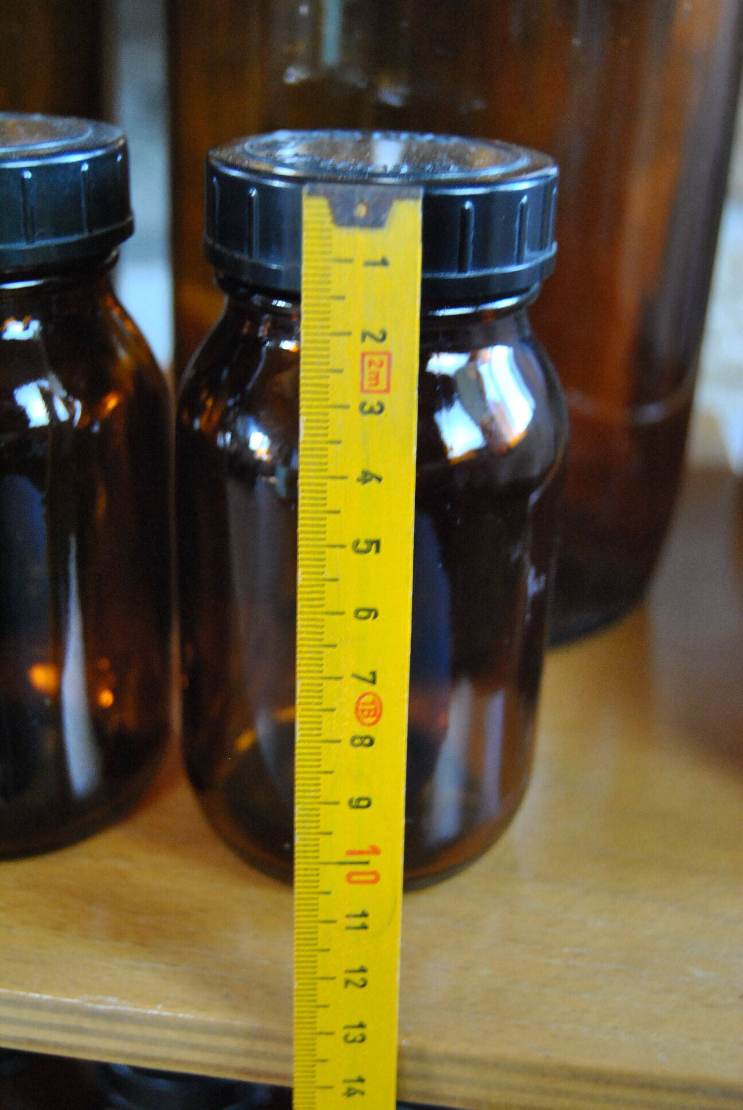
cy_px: 555
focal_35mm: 46
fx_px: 1435
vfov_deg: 42.3
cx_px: 372
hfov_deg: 29.0
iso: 1100
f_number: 4.2
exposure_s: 1/30
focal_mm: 31
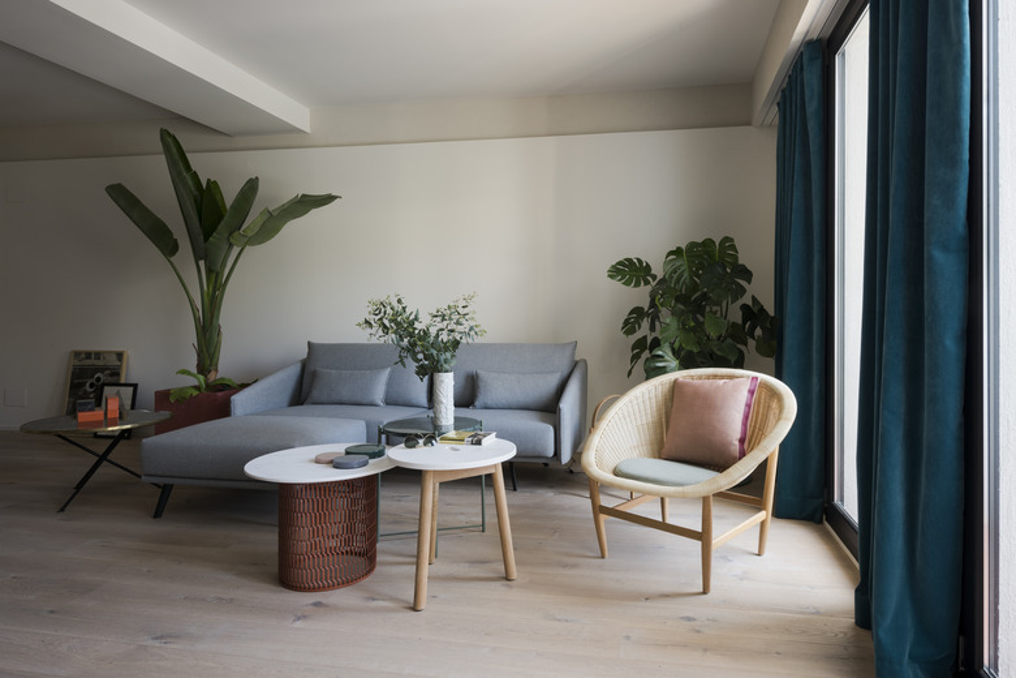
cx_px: 508
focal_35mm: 20
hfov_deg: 84.0
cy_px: 339
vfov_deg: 61.9
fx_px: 564
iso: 160
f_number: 11
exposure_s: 1/2.5
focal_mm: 20
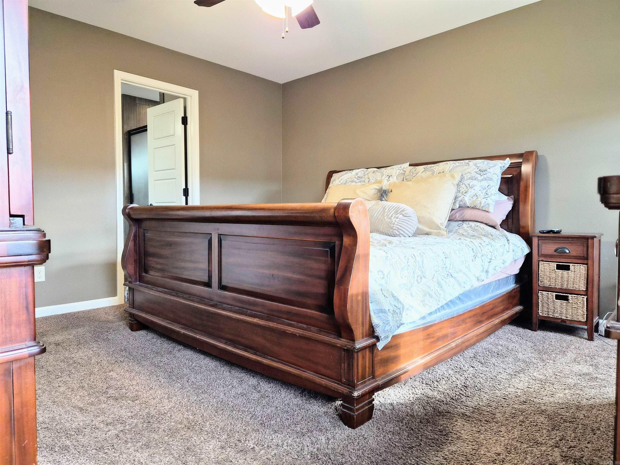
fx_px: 412
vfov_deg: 58.9
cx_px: 310
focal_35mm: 23
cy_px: 232
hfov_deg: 73.9
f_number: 1.8
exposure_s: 1/120
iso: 400
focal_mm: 5.4
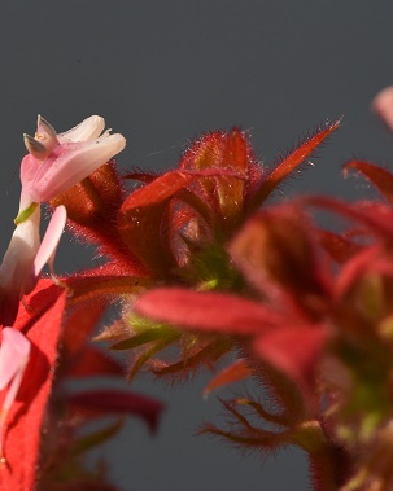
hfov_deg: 9.9
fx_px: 2269
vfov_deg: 12.4
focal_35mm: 156
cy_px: 238
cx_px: 52
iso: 1000
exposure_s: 1/250
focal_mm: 105
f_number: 25
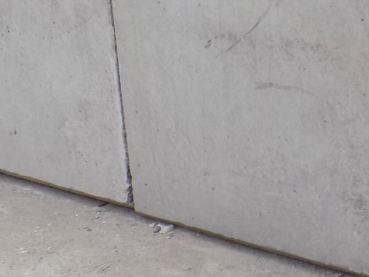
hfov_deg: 16.6
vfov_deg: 13.5
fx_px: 1130
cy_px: -70
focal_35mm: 106
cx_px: 581
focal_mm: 5.3
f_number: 3.3
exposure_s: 1/640
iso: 80
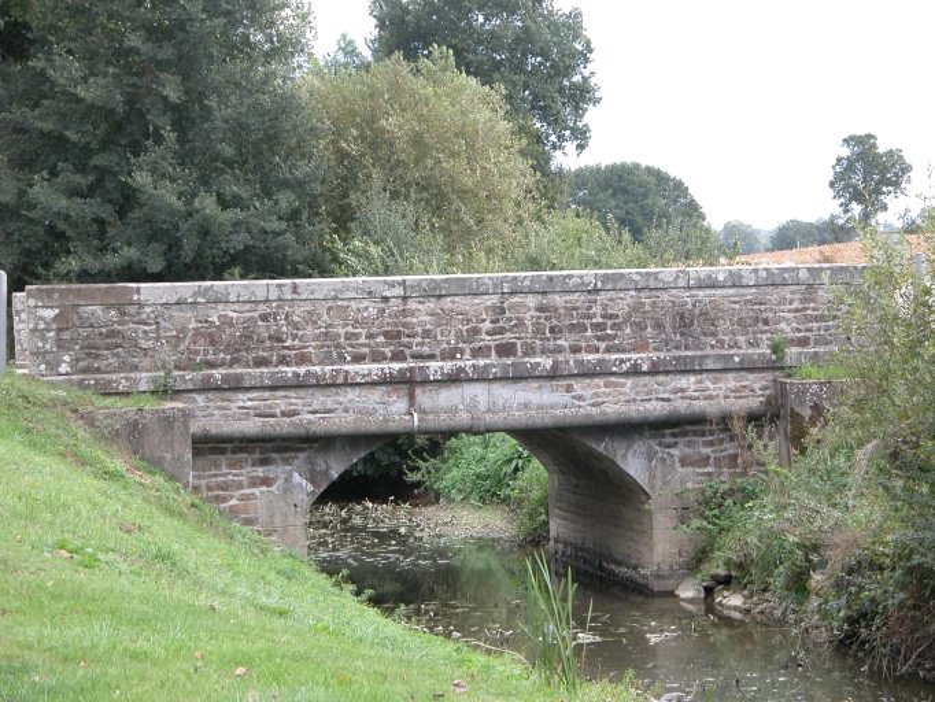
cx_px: 468
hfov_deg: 15.8
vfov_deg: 11.9
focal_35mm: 125
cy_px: 351
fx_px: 3378
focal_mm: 31.9
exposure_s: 1/106
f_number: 3.8
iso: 100
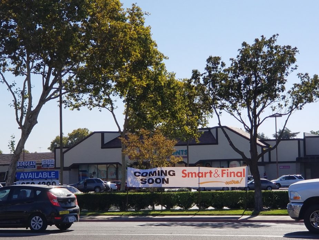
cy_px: 120
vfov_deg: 28.0
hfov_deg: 36.8
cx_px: 160
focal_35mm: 52
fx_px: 479
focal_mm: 6
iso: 25
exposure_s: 1/1065
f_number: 2.4
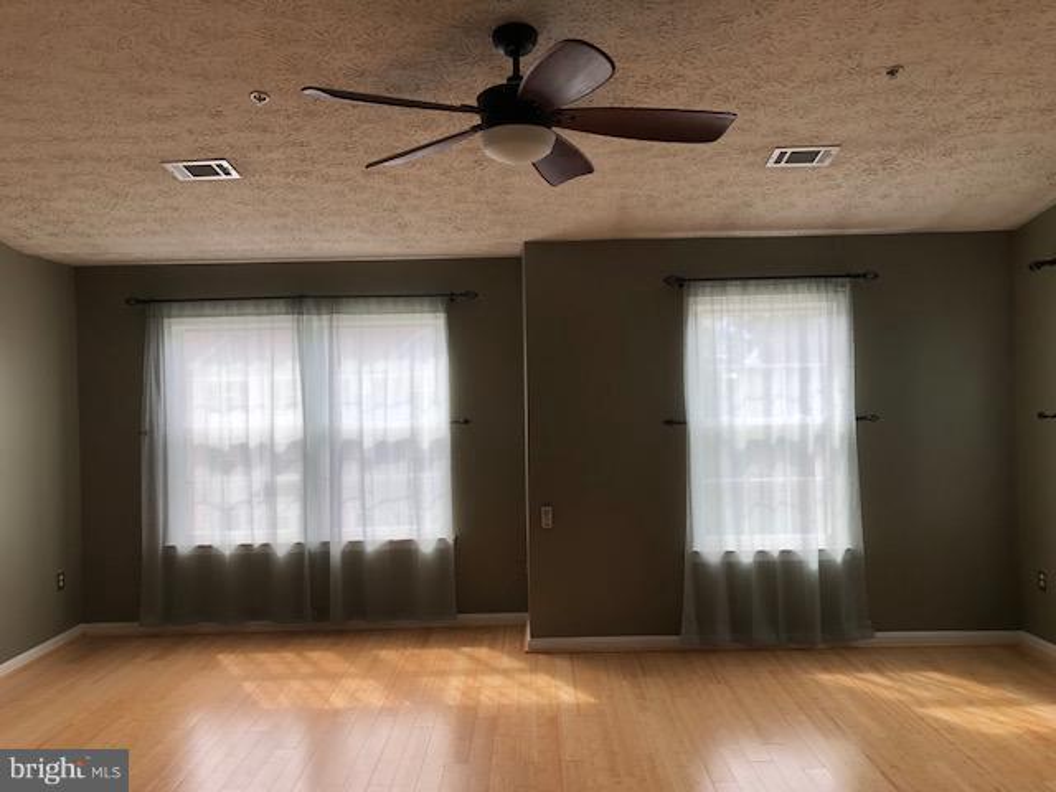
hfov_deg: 63.4
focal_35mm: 28
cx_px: 528
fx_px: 854
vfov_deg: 49.7
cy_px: 396
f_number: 1.8
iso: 25
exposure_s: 1/120
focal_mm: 3.99
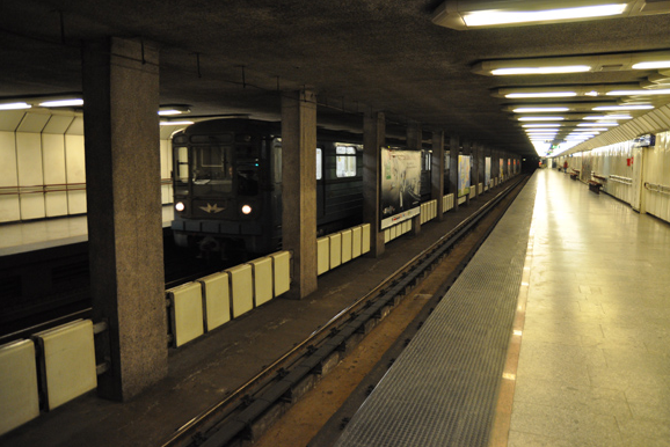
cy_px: 219
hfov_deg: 68.3
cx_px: 337
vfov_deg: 48.7
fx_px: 494
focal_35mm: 27
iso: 1250
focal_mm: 17
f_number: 2.8
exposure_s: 1/30
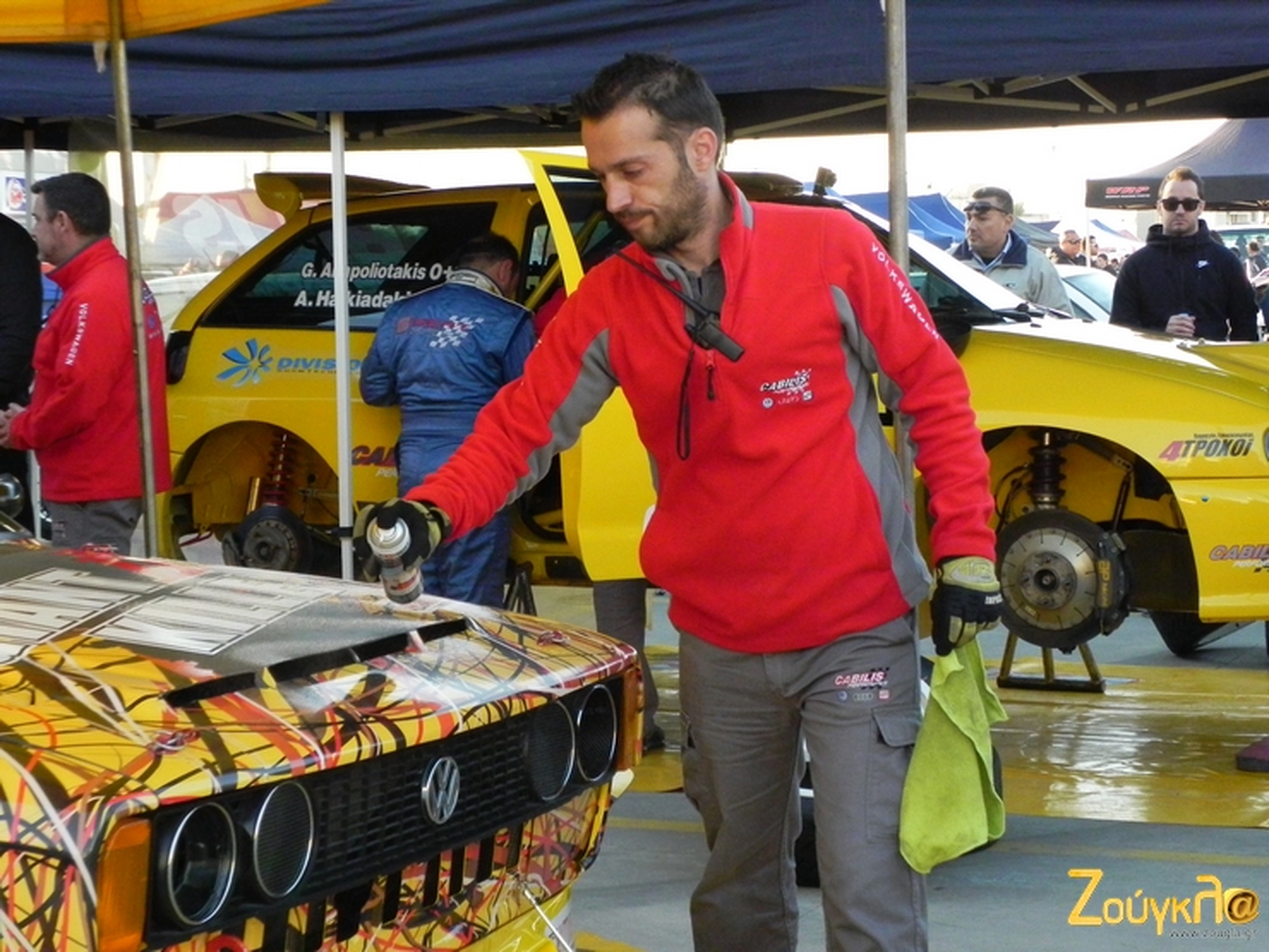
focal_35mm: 85
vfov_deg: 17.4
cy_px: 476
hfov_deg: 23.0
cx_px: 634
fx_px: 3116
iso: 800
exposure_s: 1/400
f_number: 4
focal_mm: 15.1
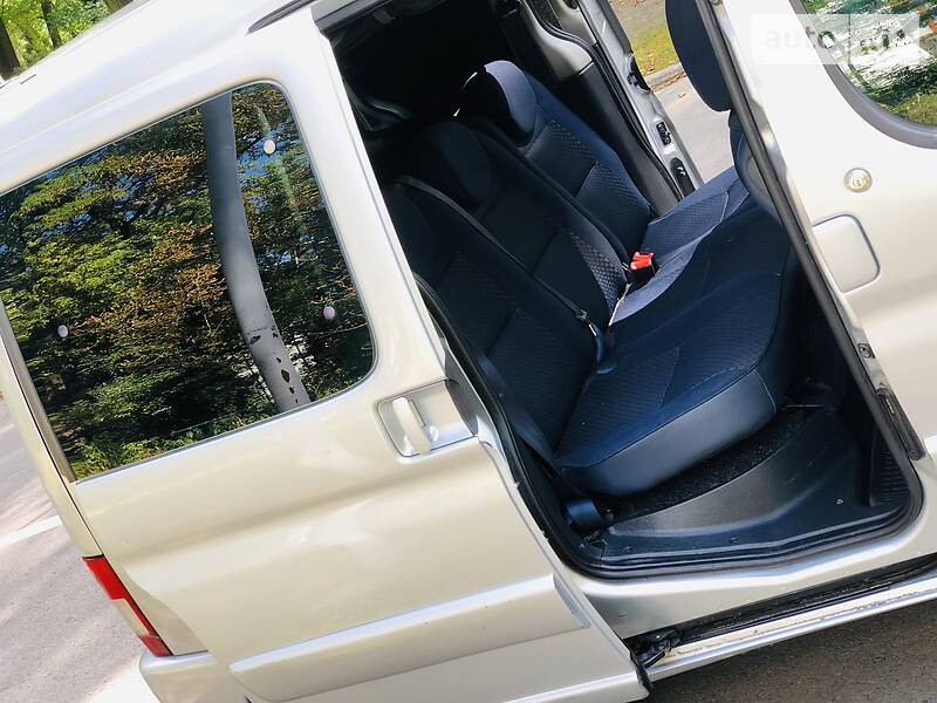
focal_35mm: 52
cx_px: 468
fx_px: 1408
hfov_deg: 36.8
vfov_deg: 28.0
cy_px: 352
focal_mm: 6
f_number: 2.4
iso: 16
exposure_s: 1/60
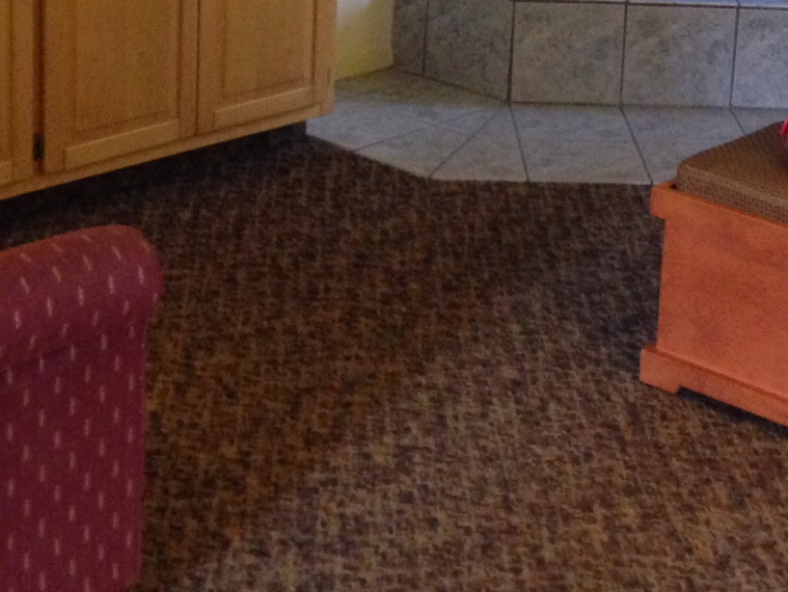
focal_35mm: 89
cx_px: 531
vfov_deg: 16.3
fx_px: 2027
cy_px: -8
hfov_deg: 21.9
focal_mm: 4.12
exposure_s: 1/15
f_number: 2.4
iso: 400
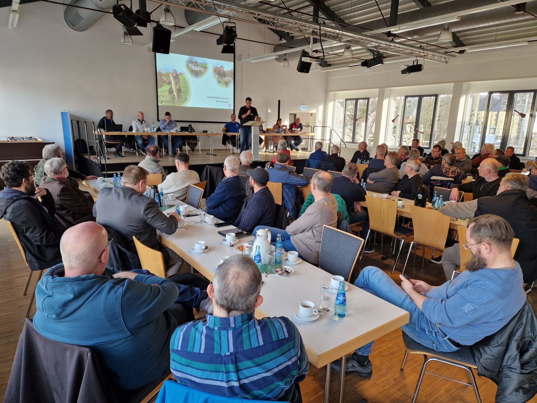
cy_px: 202
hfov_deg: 73.9
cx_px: 268
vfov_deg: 58.9
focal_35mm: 23
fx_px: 357
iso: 160
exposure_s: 1/100
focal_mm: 5.4
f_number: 1.8
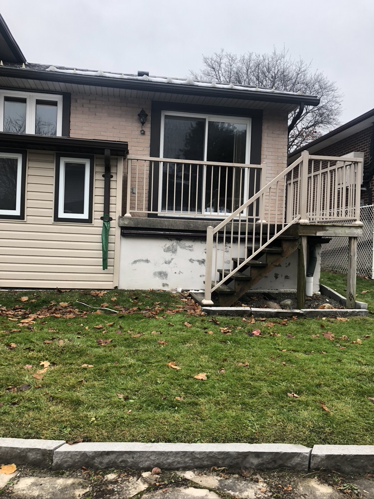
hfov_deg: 49.7
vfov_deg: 63.4
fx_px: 403
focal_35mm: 28
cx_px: 187
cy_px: 250
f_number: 1.8
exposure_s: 1/120
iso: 25
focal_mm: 3.99
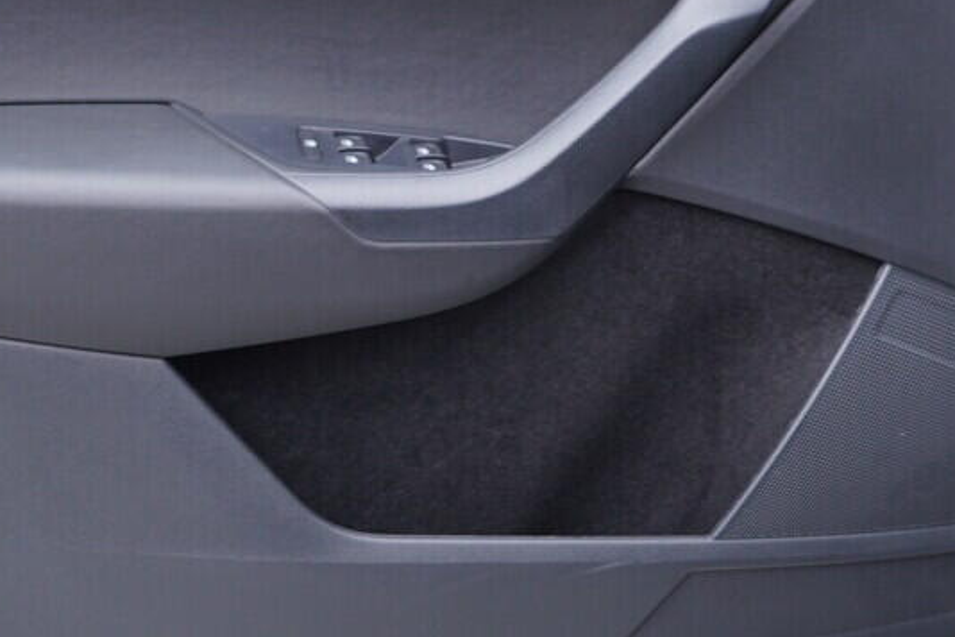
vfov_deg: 19.6
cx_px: 315
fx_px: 1830
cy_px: 191
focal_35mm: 69
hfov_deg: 29.0
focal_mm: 24
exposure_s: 1/40
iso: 200
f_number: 2.8
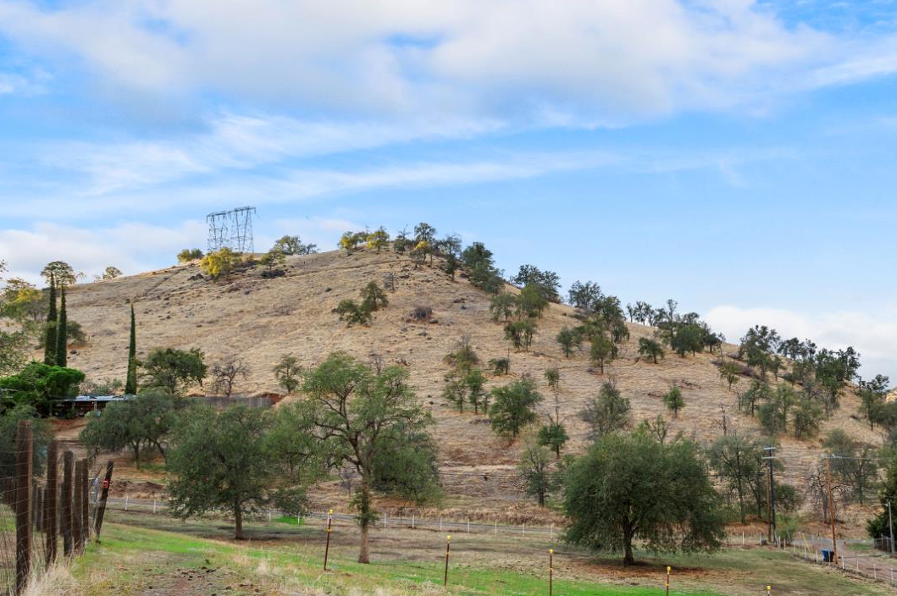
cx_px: 627
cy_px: 379
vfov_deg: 38.5
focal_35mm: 34
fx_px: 846
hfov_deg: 54.2
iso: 250
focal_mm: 24
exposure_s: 1/250
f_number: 9
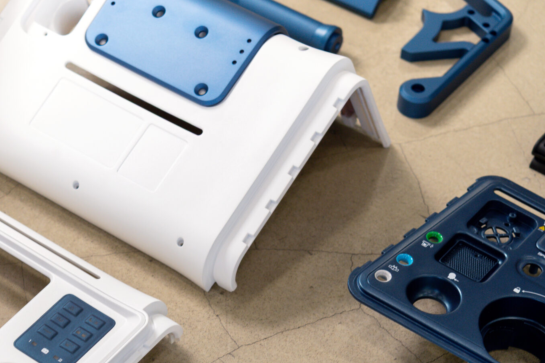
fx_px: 1711
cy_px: 325
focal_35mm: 113
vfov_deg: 12.0
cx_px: 58
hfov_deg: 17.8
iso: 800
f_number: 5
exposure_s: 1/125
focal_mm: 60
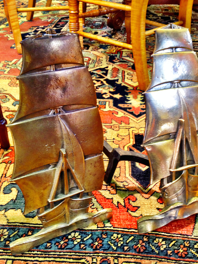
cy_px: 146
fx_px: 305
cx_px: 99
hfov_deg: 36.0
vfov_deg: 46.7
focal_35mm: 40
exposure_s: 1/20
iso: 160
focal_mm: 4.28
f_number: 2.4
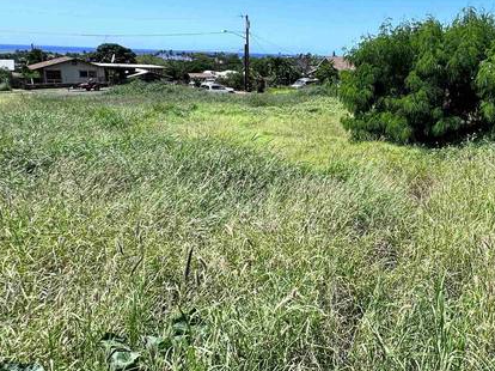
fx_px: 429
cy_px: 137
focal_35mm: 30
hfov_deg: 54.0
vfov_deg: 46.3
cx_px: 425
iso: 40
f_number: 2.2
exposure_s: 1/1642
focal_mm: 2.22
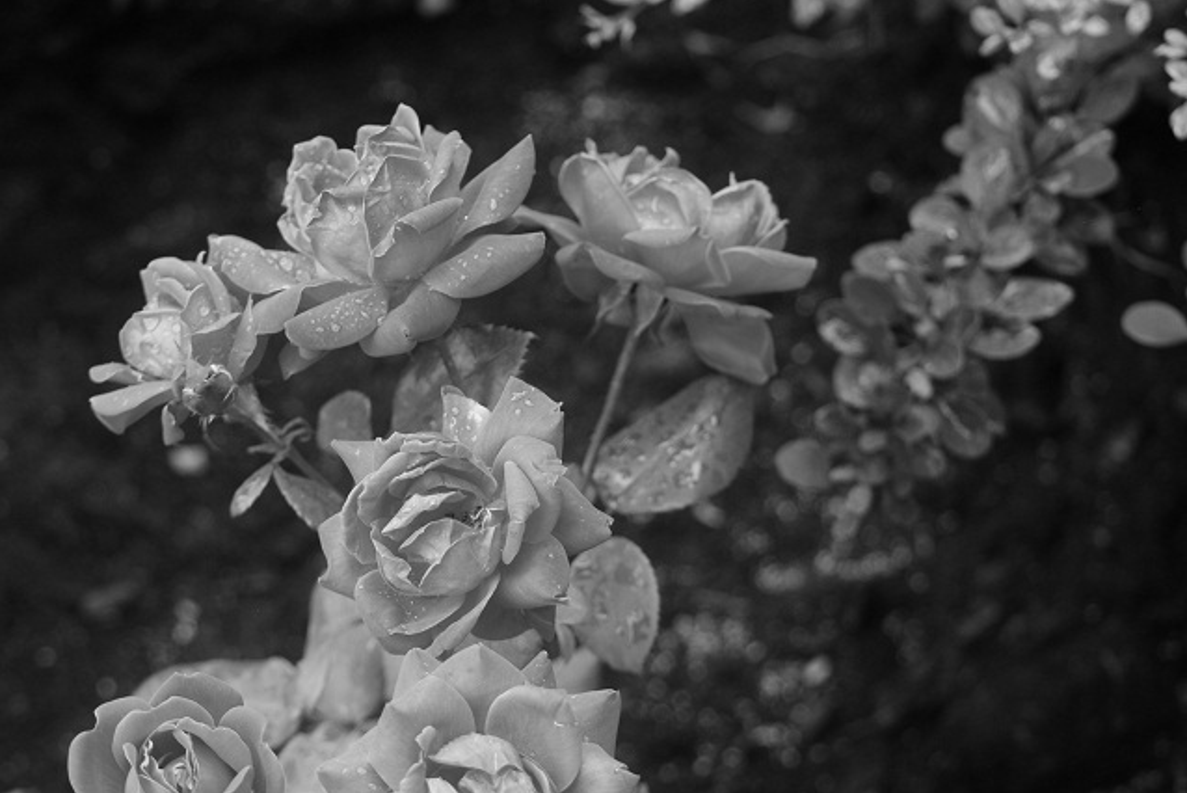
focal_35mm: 128
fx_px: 4222
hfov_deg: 16.0
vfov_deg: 10.7
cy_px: 414
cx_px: 487
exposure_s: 1/40
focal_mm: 68
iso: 200
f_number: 4.5
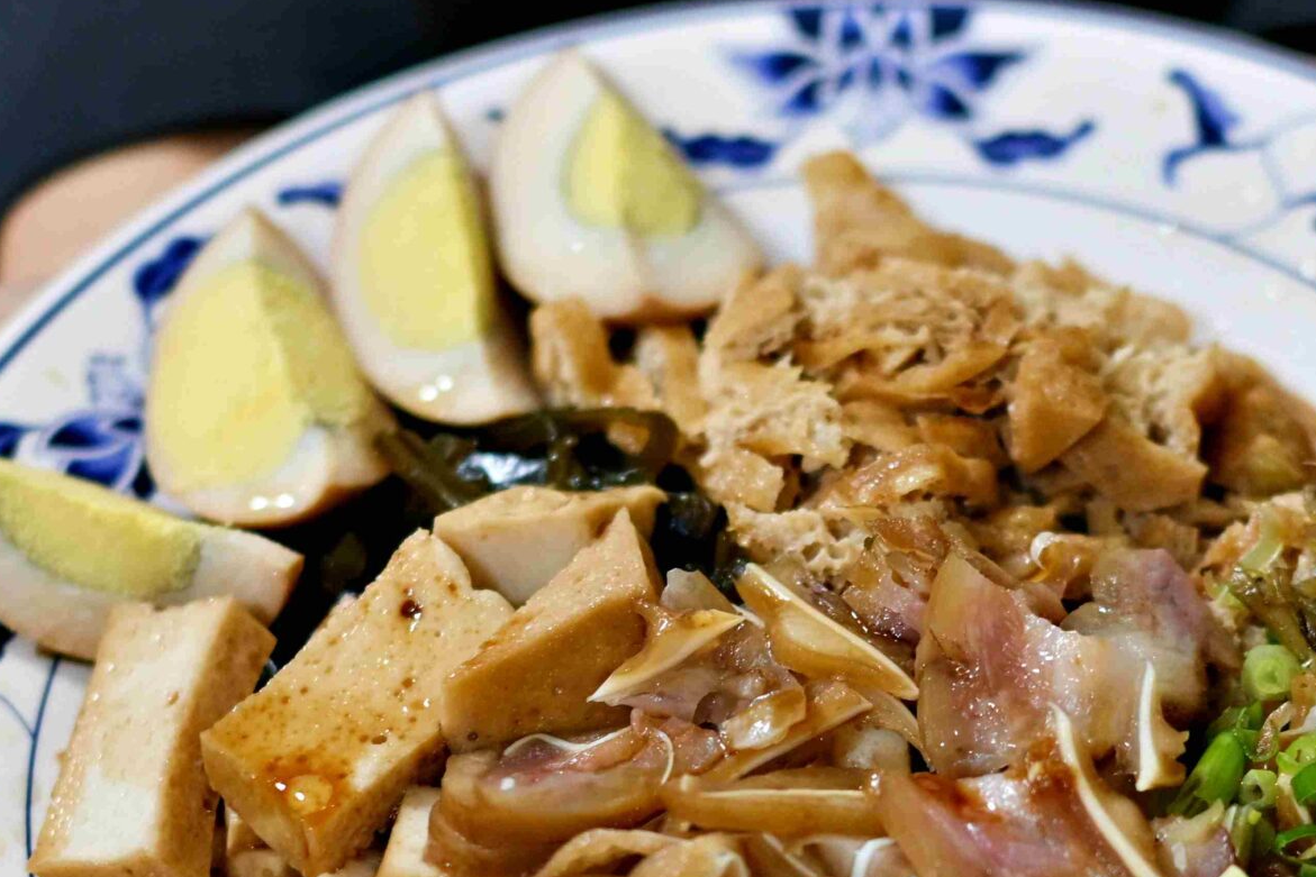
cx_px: 793
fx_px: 5995
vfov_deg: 8.4
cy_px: 693
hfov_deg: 12.5
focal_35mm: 164
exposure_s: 1/160
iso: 400
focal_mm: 50
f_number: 2
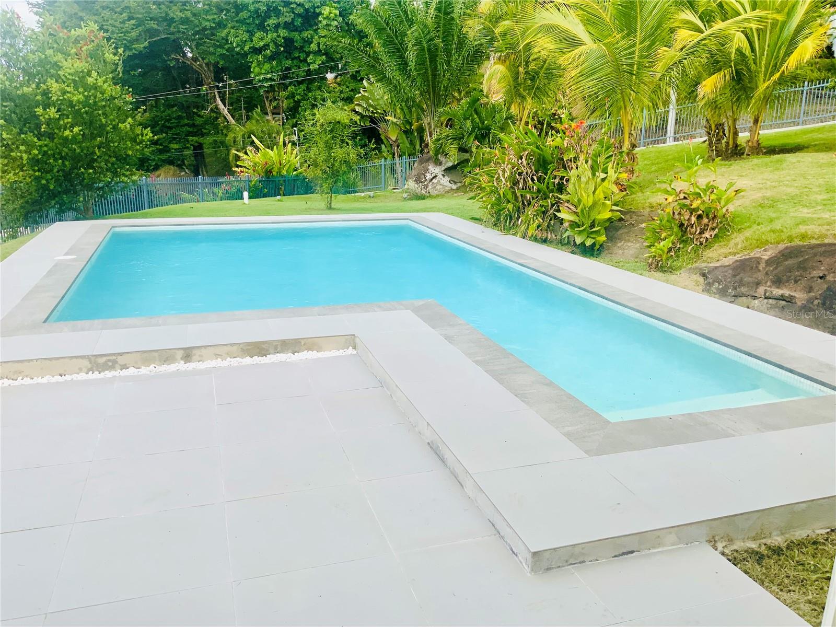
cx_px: 418
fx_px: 700
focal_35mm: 29
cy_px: 314
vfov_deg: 48.2
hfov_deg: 61.7
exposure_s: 1/1035
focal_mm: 3
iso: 16
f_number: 1.8
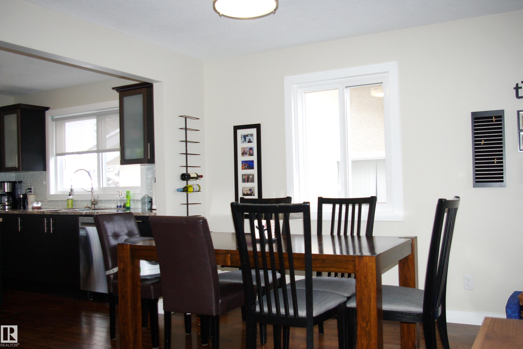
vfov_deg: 38.4
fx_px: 501
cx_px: 262
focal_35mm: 34
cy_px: 174
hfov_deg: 55.1
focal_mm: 23
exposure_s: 1/180
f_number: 5.6
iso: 800
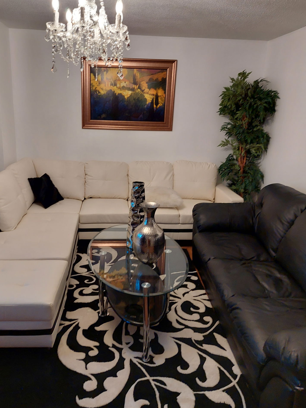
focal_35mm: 27
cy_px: 186
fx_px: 318
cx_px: 135
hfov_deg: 51.2
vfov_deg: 65.2
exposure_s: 1/60
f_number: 1.8
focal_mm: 5.23
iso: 200
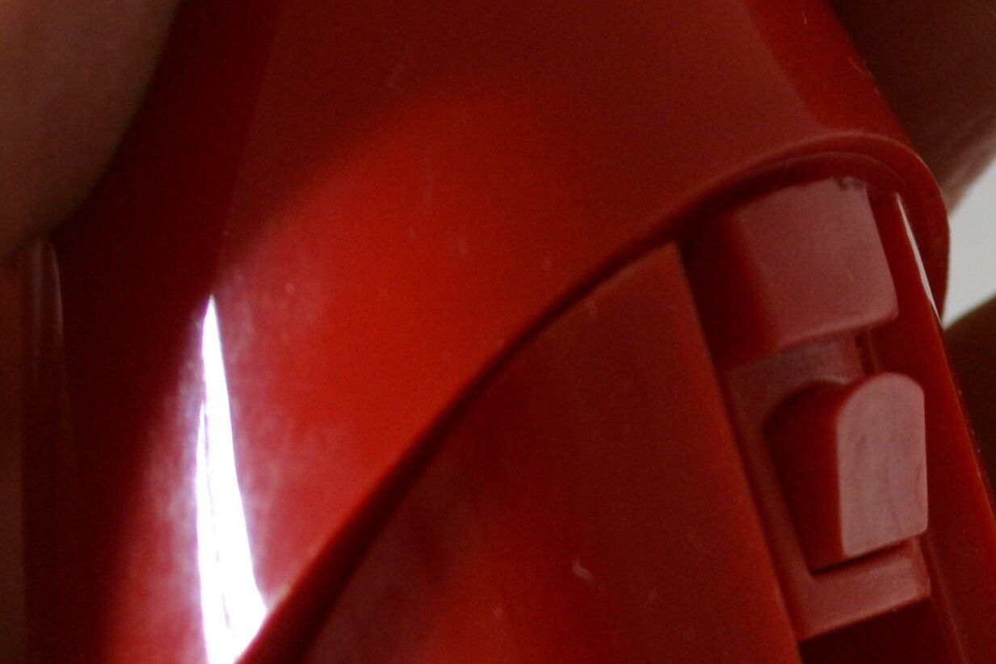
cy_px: 1028
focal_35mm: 213
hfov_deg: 9.6
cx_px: 879
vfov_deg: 6.4
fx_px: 5893
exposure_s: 1/15
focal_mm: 38
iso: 500
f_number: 5
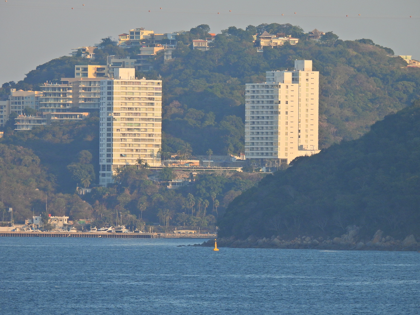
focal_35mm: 800
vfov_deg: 1.9
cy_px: 158
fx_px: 9706
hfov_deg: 2.5
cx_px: 210
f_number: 5.6
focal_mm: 143
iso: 110
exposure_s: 1/500
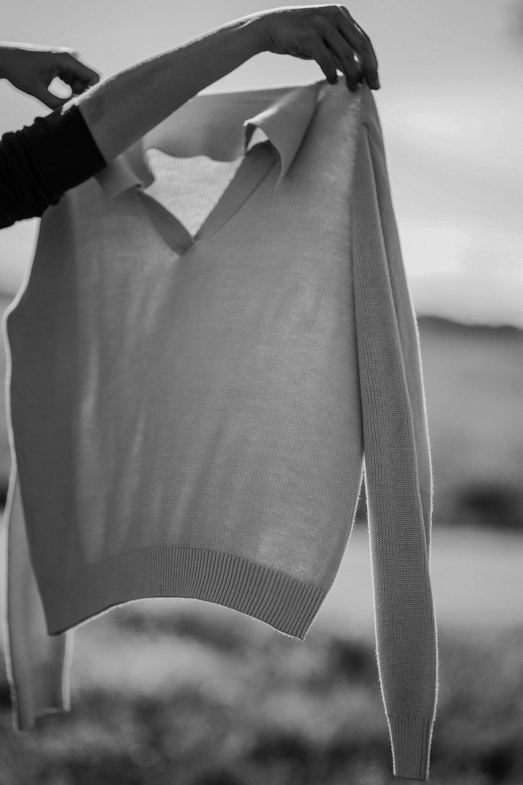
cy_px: 392
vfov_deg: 23.9
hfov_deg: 16.1
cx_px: 262
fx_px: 1852
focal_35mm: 85
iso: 100
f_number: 1.4
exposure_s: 1/8000
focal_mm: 85
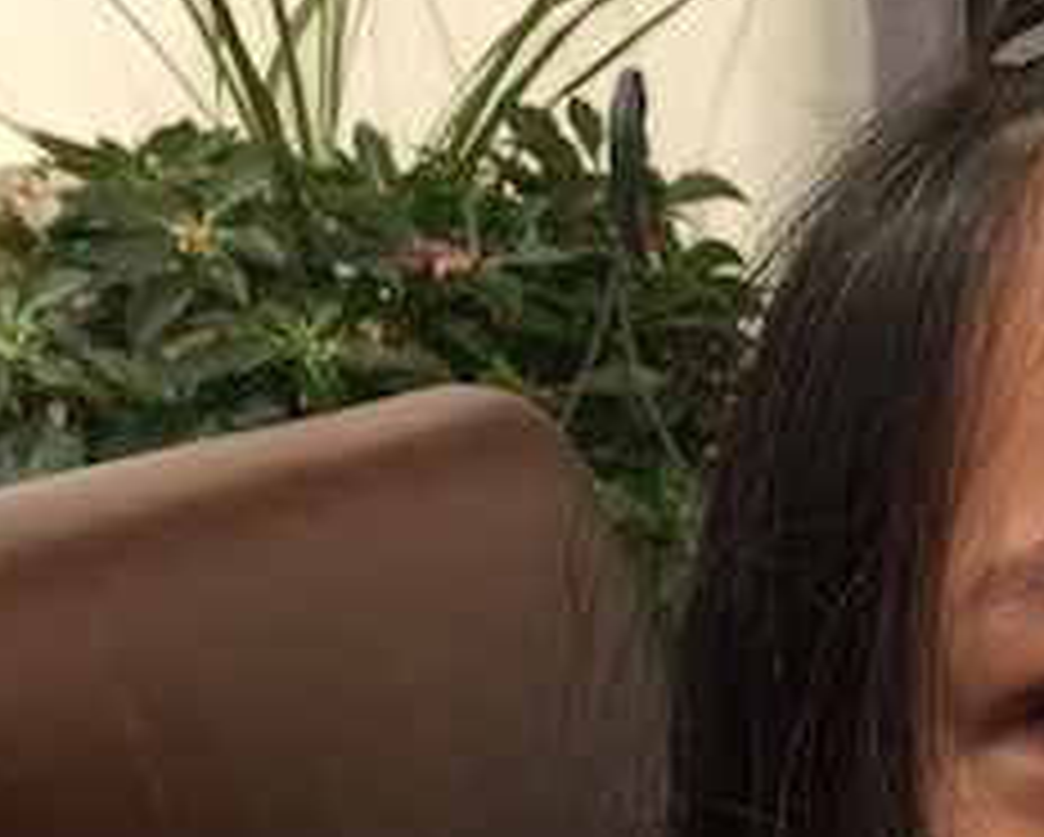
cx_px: 1314
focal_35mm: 78
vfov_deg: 19.7
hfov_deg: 22.2
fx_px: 2412
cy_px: 468
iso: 125
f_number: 2.2
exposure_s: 1/10
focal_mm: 4.15
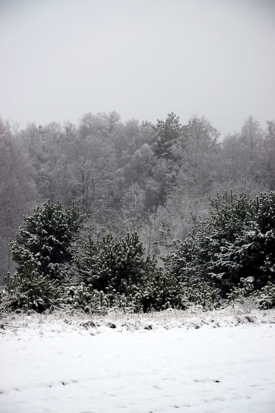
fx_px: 1803
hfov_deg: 8.7
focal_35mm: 158
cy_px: 206
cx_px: 138
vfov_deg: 13.0
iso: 400
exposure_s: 1/160
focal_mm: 105
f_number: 9
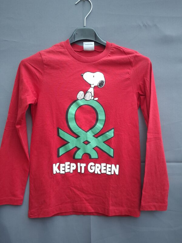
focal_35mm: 23
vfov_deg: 73.9
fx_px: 161
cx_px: 91
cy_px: 122
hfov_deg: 58.9
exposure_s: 1/50
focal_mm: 5.54
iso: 250
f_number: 1.8
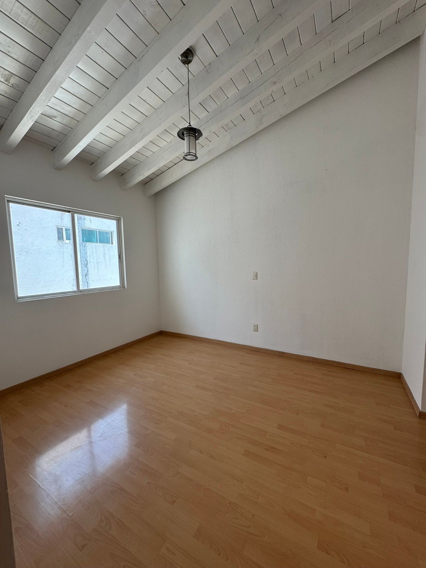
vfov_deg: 102.1
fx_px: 230
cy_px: 284
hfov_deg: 85.7
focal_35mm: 14
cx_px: 213
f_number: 2.2
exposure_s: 1/99
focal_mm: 2.22
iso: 40
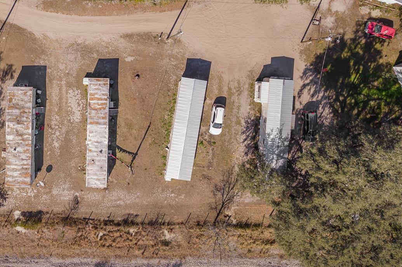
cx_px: 106
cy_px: 75
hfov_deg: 53.5
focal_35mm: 34
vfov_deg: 38.1
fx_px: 379
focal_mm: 8.38
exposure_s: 1/80
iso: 100
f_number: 2.8
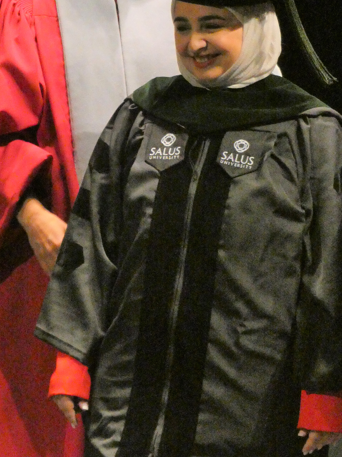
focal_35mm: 550
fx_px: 7245
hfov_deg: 2.7
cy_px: 130
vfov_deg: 3.6
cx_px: 141
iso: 2000
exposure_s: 1/125
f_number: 6
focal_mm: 66.8
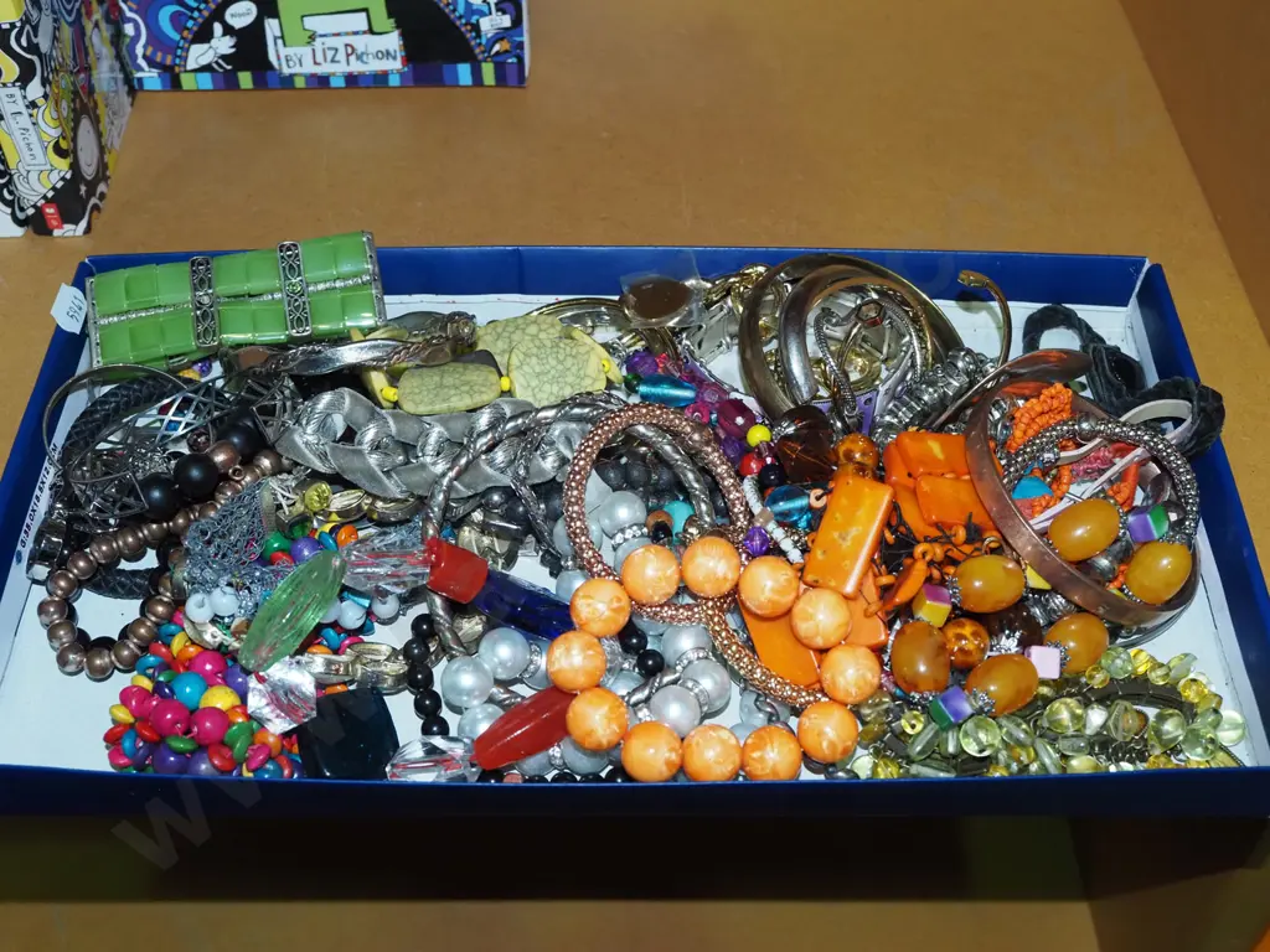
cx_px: 635
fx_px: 1614
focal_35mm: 44
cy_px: 476
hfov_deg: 42.9
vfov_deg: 32.9
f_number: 5.6
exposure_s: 1/160
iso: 2500
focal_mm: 22
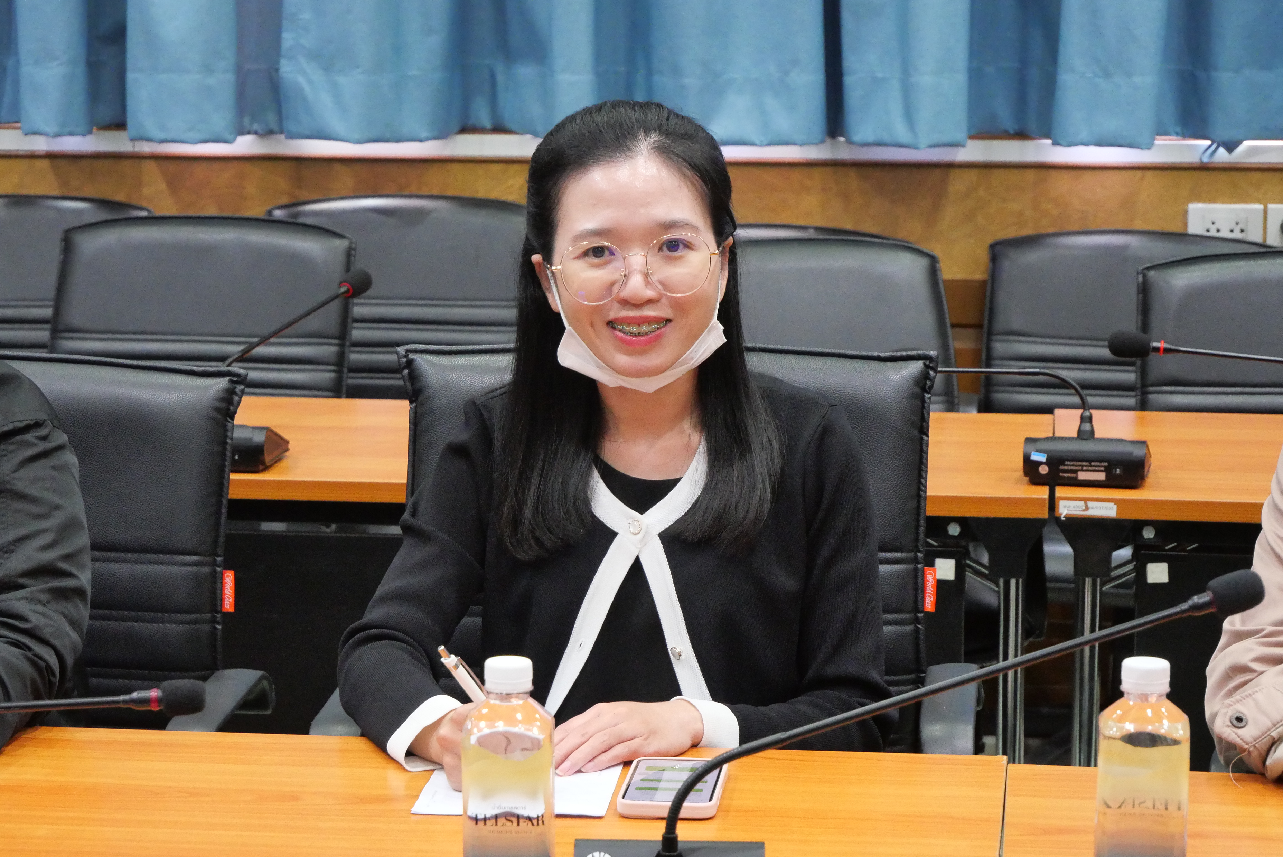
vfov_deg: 13.6
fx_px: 3602
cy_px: 428
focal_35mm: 101
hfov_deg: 20.2
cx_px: 642
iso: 3200
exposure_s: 1/50
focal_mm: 49
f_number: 5.6
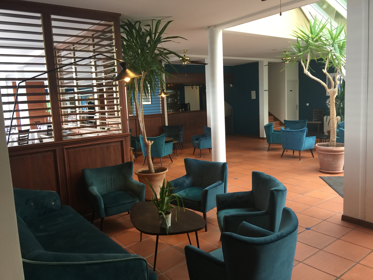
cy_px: 140
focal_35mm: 29
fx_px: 312
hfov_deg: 61.7
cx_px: 186
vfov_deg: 48.2
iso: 50
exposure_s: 1/17
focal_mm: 4.15
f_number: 2.2
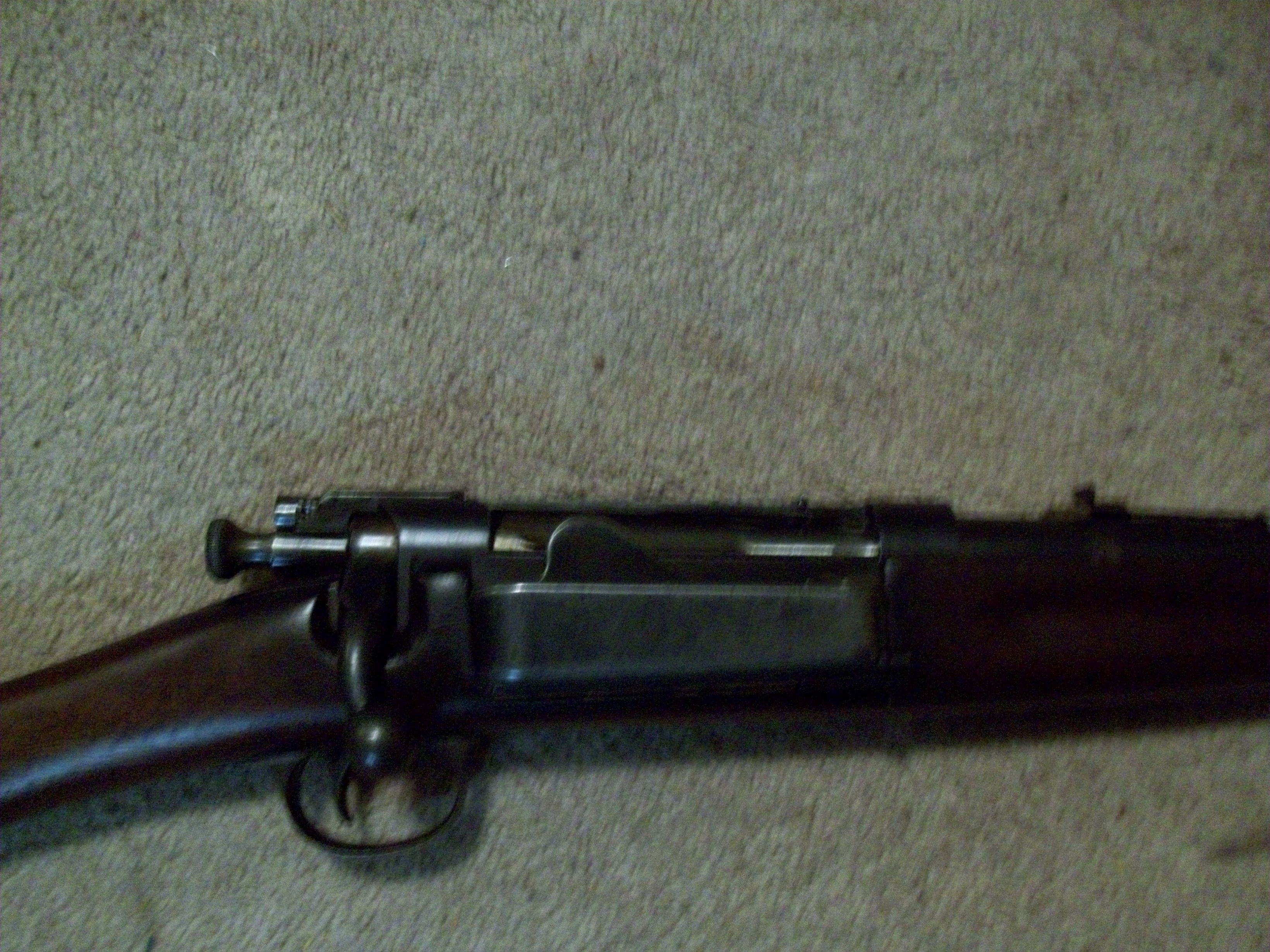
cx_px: 635
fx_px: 1247
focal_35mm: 34
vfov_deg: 41.8
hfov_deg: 54.0
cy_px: 476
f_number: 2.8
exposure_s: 1/8
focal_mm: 5.7
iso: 320
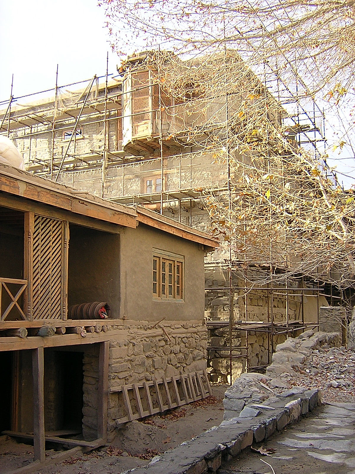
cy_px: 237
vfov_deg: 51.4
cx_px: 178
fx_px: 492
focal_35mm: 36
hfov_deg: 39.7
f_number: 2.6
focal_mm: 4.7
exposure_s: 1/98.4
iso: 100
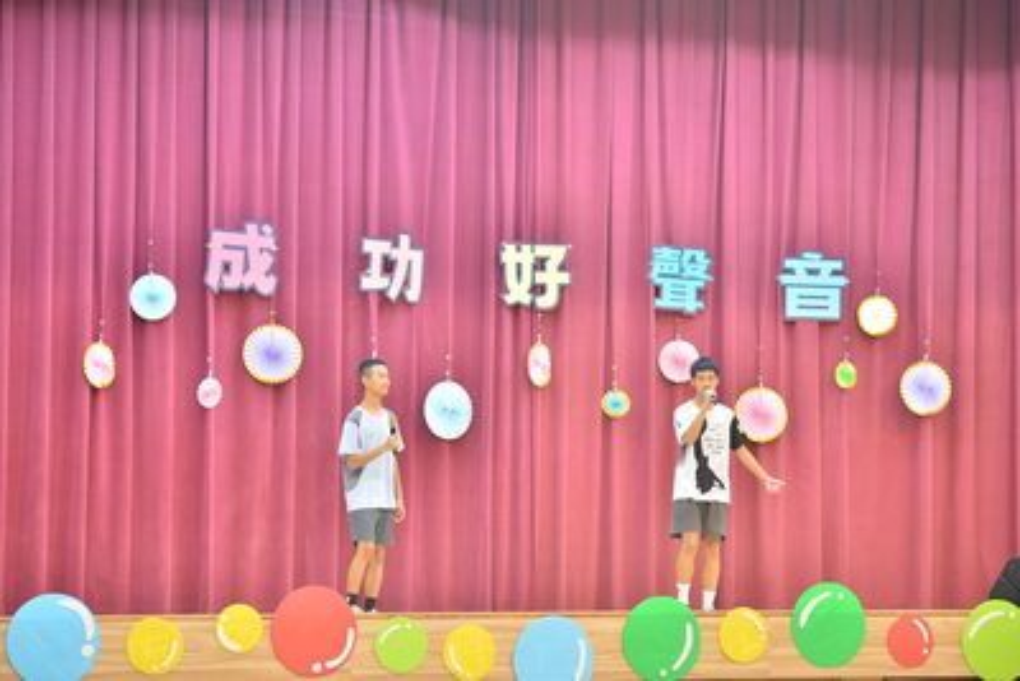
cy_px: 340
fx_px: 3118
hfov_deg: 18.6
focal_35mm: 110
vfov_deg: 12.5
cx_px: 510
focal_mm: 110
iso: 3200
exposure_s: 1/160
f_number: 2.8
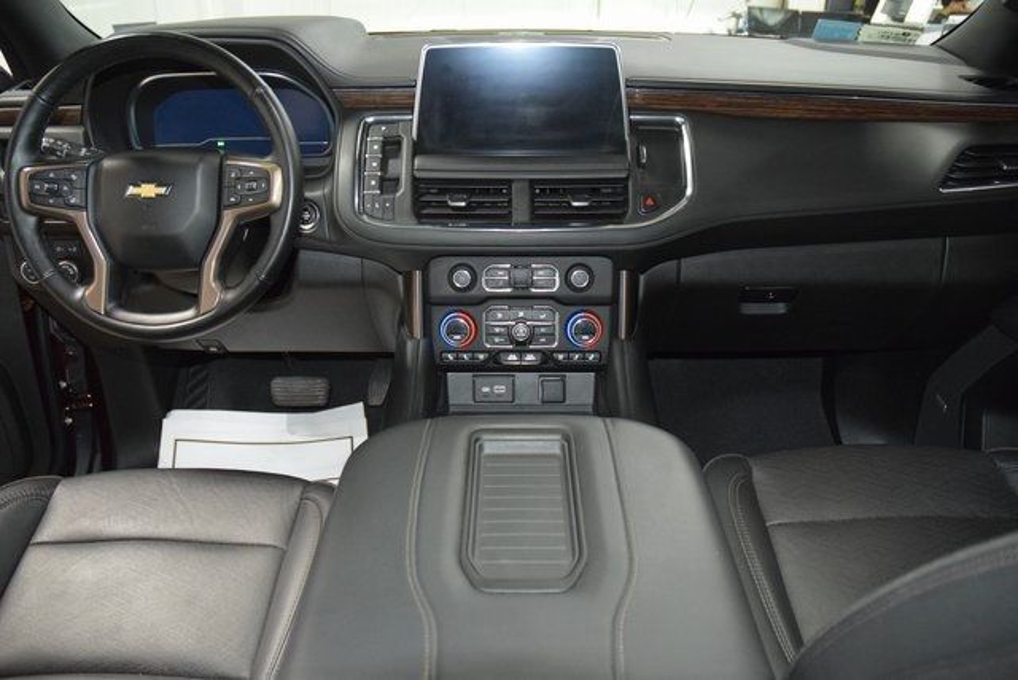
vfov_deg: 48.0
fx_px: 764
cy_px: 340
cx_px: 509
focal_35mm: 27
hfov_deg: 67.4
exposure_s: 1/80
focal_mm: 18
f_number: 3.5
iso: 3200
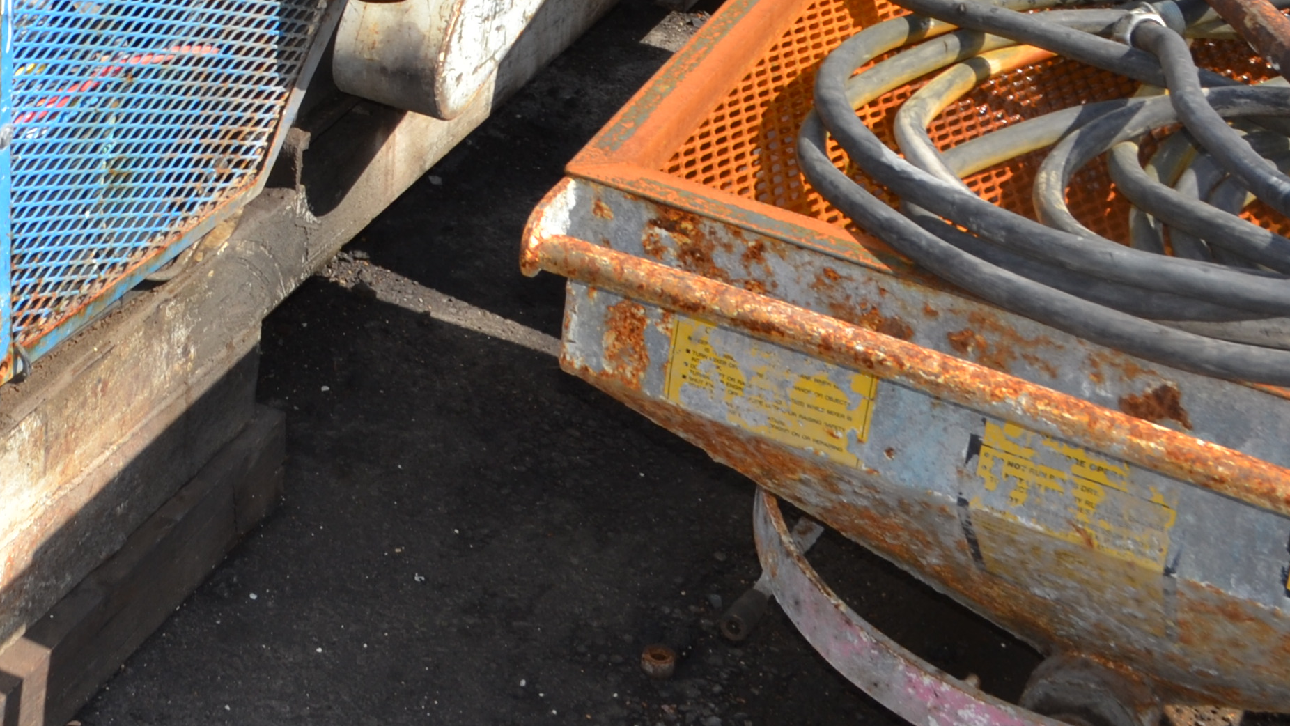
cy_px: -297
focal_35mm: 86
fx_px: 2942
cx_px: 173
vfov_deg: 13.4
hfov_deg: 24.2
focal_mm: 22
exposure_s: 1/200
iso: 100
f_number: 9
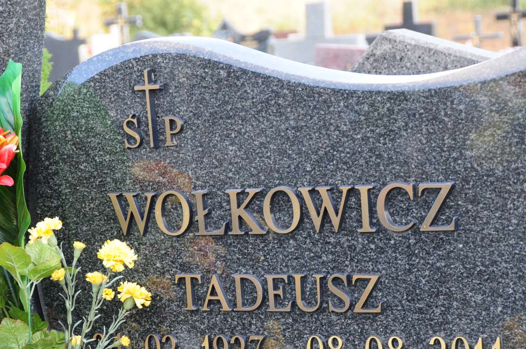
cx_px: 245
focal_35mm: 163
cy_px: 296
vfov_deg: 8.4
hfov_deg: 12.6
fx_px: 2378
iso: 320
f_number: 7.1
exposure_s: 1/60
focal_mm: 62
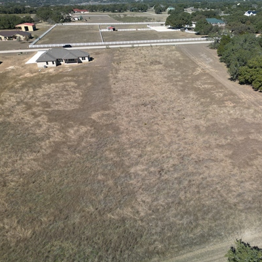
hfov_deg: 46.3
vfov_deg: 48.4
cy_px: 127
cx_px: 204
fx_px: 291
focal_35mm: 34
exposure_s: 1/1250
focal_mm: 6.72
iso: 110
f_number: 1.7
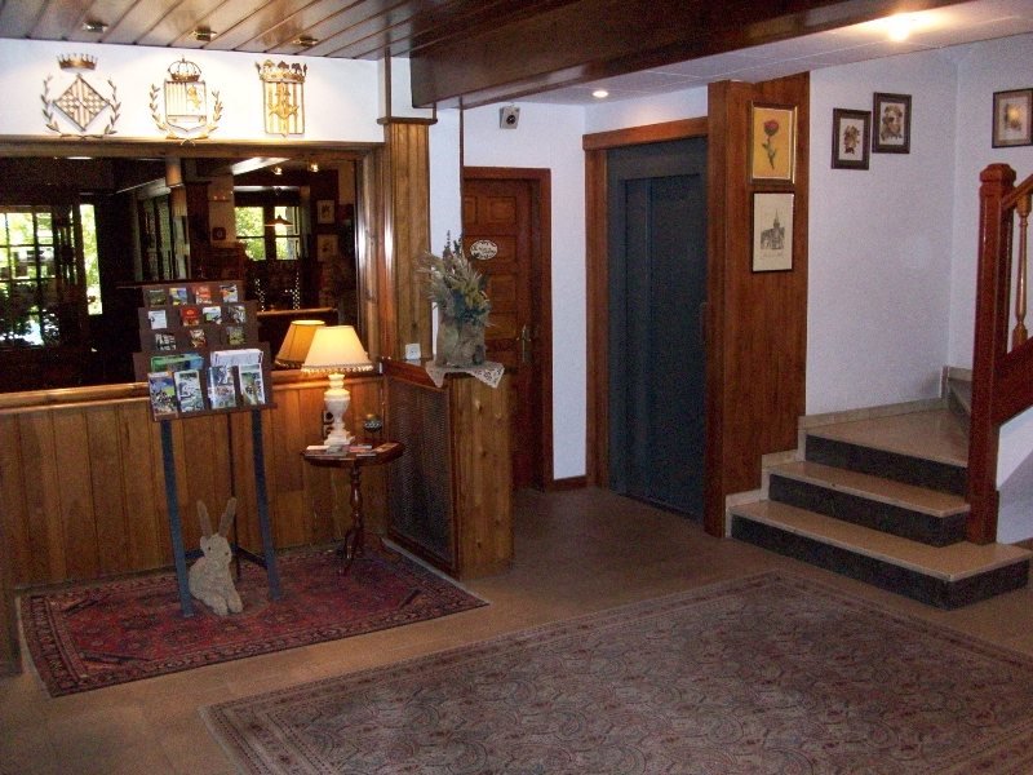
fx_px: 1015
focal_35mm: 34
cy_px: 388
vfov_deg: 41.8
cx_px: 516
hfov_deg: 54.0
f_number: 2.8
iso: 320
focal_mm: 5.7
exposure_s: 1/60
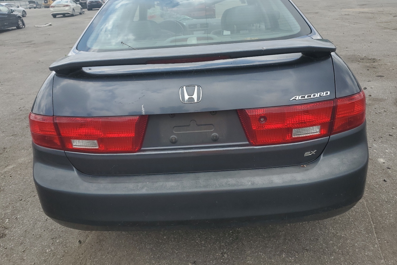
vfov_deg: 46.3
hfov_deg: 65.5
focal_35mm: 28
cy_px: 112
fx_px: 309
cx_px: 202
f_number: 1.5
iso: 50
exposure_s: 1/1667
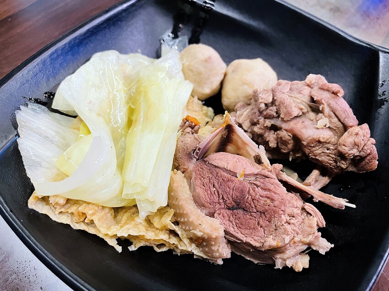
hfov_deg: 67.3
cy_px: 146
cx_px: 194
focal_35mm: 26
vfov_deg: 53.0
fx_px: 292
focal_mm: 4.2
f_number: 1.6
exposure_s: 1/60
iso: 320
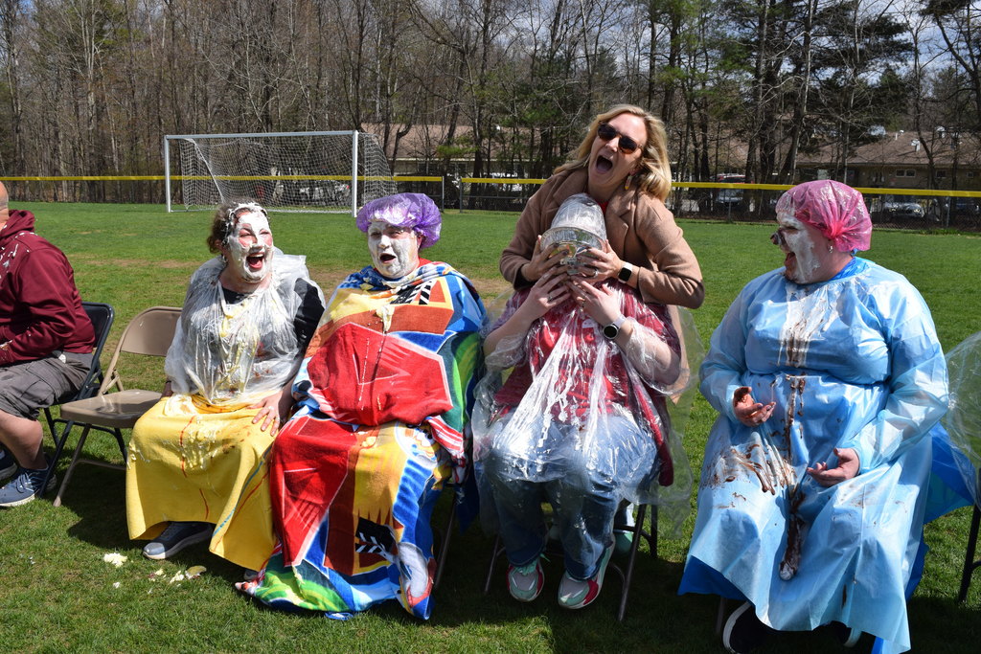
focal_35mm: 30
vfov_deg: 43.6
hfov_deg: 61.9
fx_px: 818
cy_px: 327
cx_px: 490
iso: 200
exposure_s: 1/500
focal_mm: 20
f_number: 11
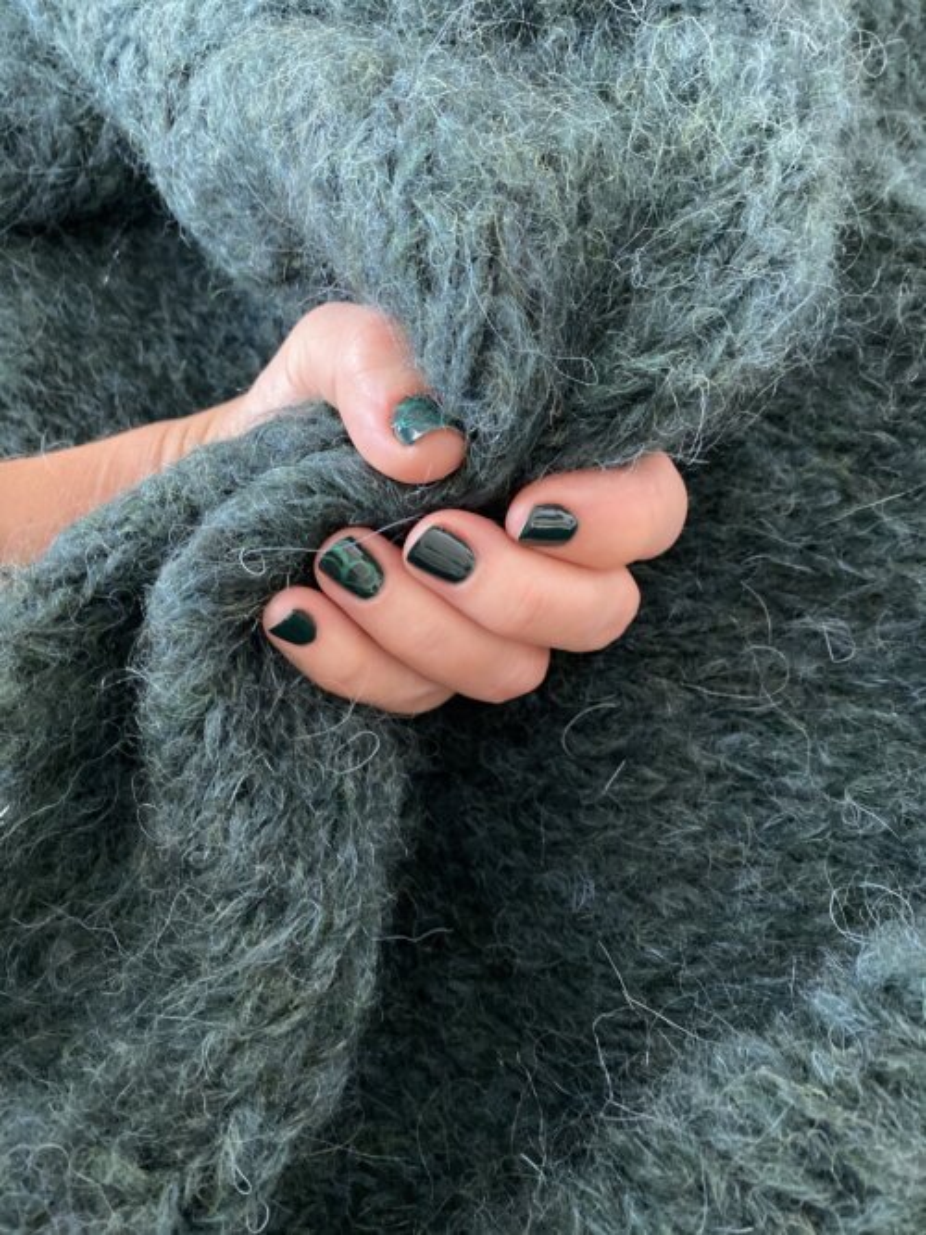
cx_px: 463
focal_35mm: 26
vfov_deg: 67.3
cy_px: 618
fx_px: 928
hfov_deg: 53.0
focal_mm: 4.25
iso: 640
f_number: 1.8
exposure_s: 1/30
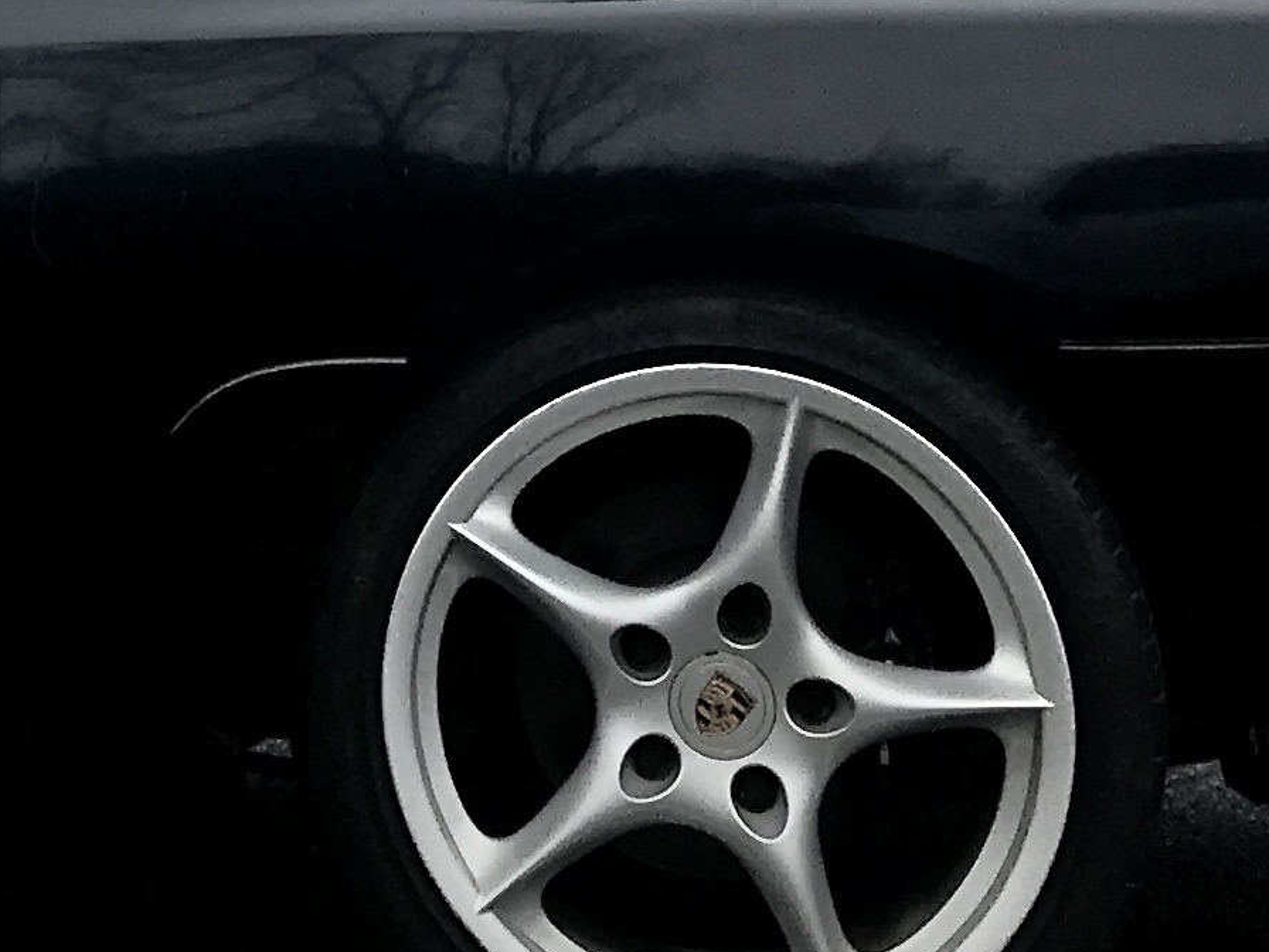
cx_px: -360
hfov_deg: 15.0
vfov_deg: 11.0
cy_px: -741
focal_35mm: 126
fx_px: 4619
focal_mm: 3.99
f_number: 1.8
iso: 20
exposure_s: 1/1996
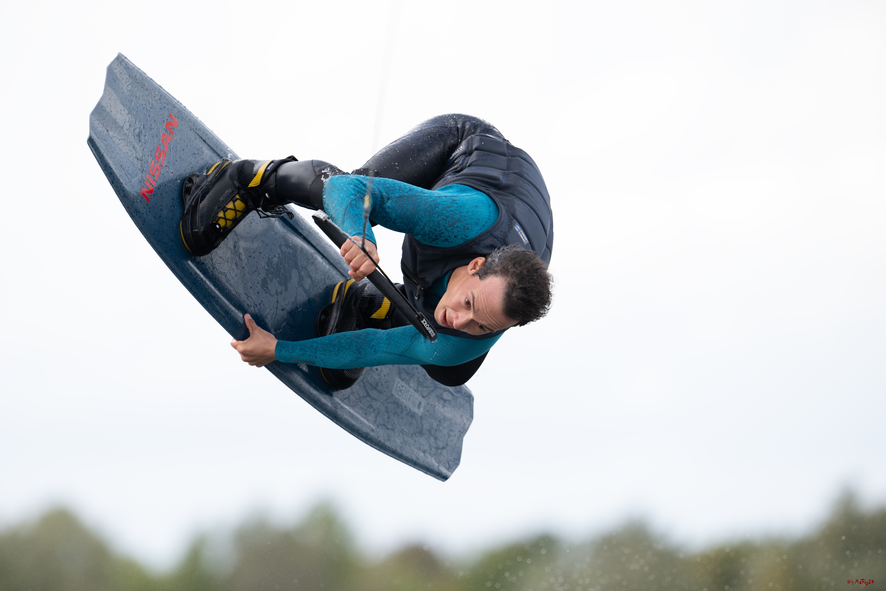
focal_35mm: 400
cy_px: 296
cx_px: 443
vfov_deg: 3.4
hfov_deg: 5.2
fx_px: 9844
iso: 500
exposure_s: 1/1600
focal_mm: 400
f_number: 4.5
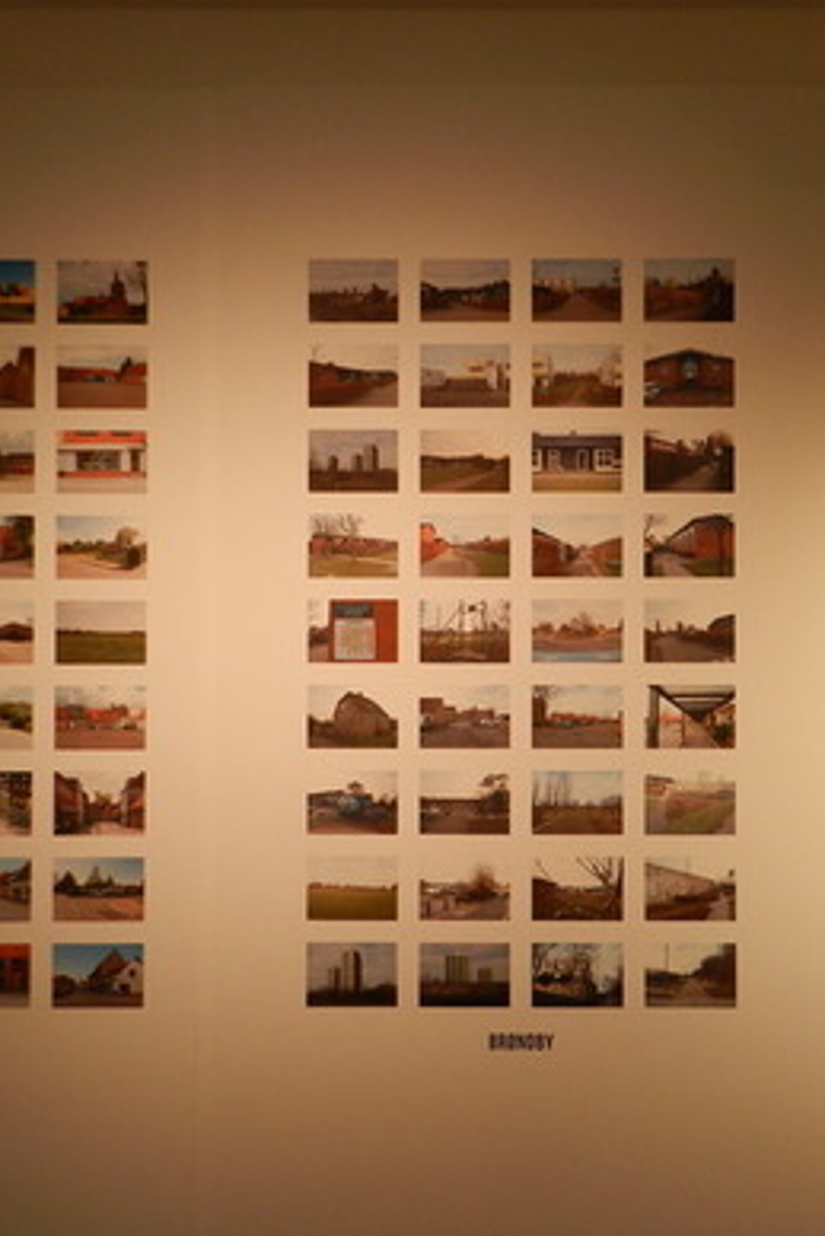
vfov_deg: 51.9
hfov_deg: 35.8
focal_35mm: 37
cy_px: 640
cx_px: 519
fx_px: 1271
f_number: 3.4
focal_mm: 4
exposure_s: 1/80
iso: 160
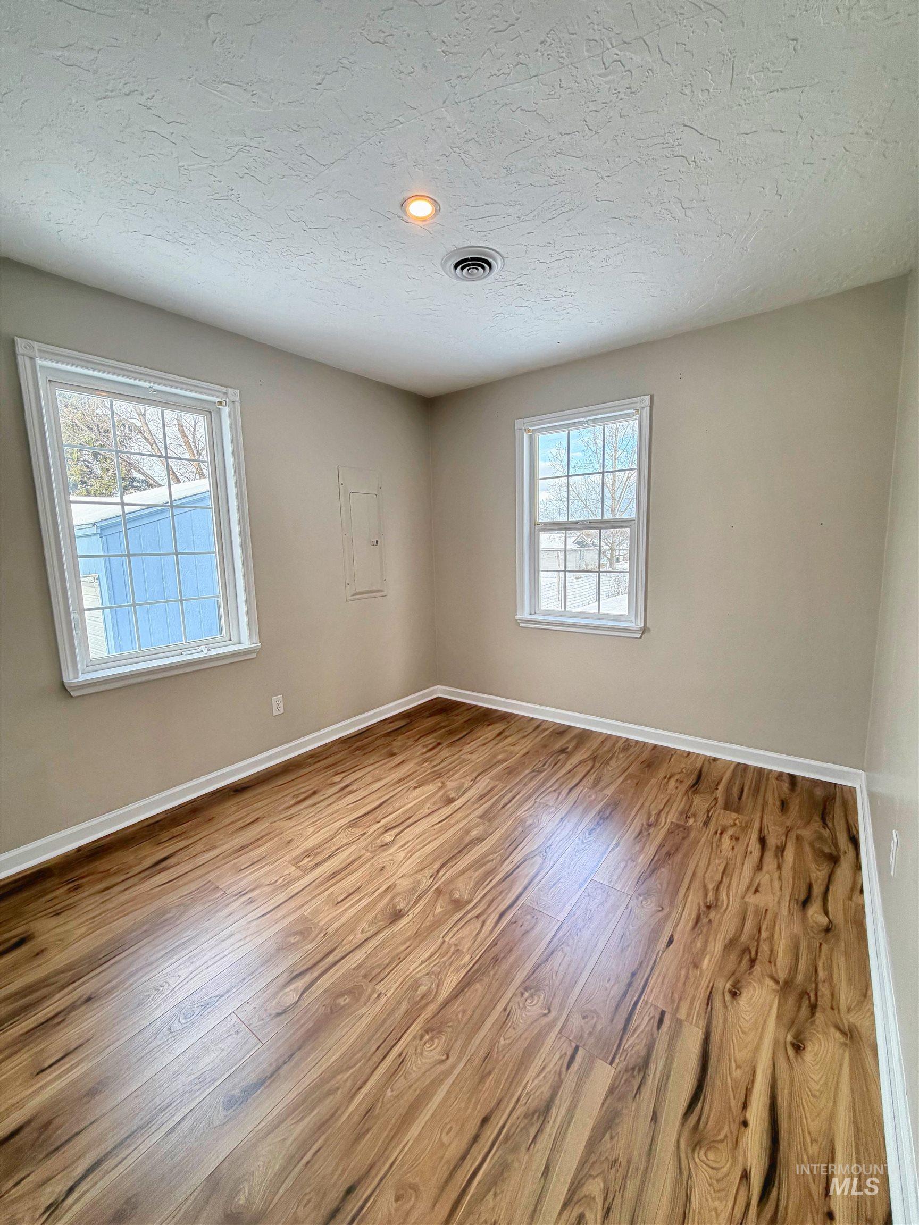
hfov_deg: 85.7
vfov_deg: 102.1
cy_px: 612
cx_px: 460
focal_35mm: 14
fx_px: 496
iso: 50
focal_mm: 2.22
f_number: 2.2
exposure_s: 1/128
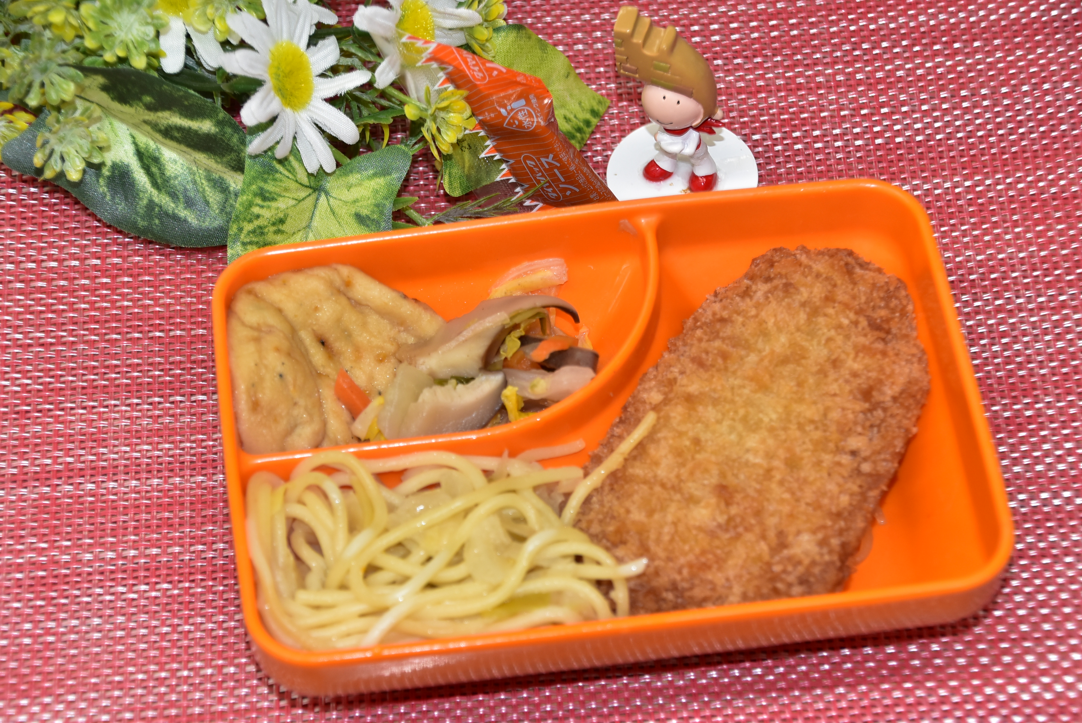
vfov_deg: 11.7
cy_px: 362
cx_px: 541
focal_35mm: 117
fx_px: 3519
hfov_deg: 17.5
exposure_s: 1/60
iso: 400
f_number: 5.6
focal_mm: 78
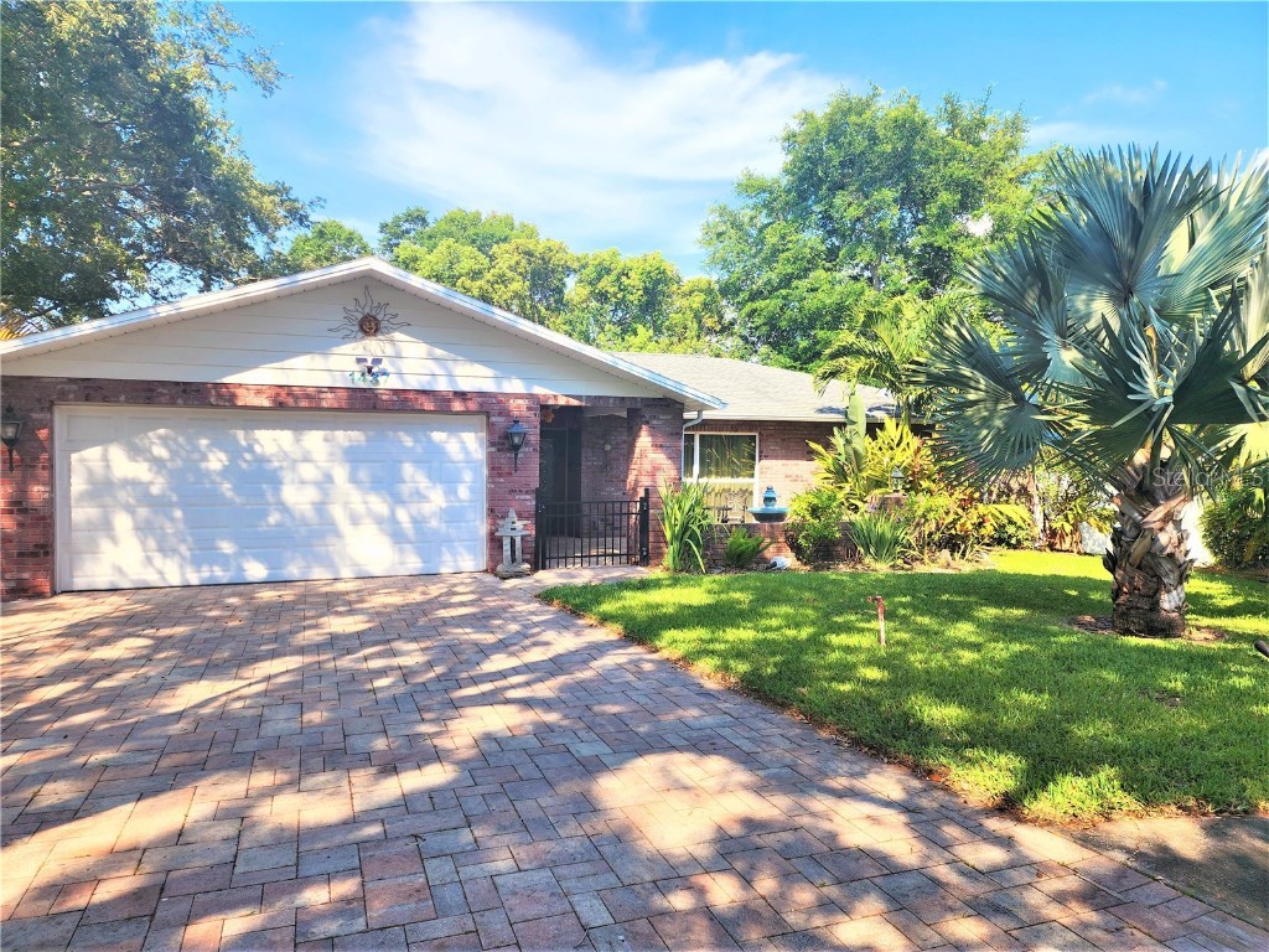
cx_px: 634
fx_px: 843
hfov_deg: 73.9
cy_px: 476
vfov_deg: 58.9
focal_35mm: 23
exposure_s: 1/556
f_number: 1.8
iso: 12
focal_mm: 6.4
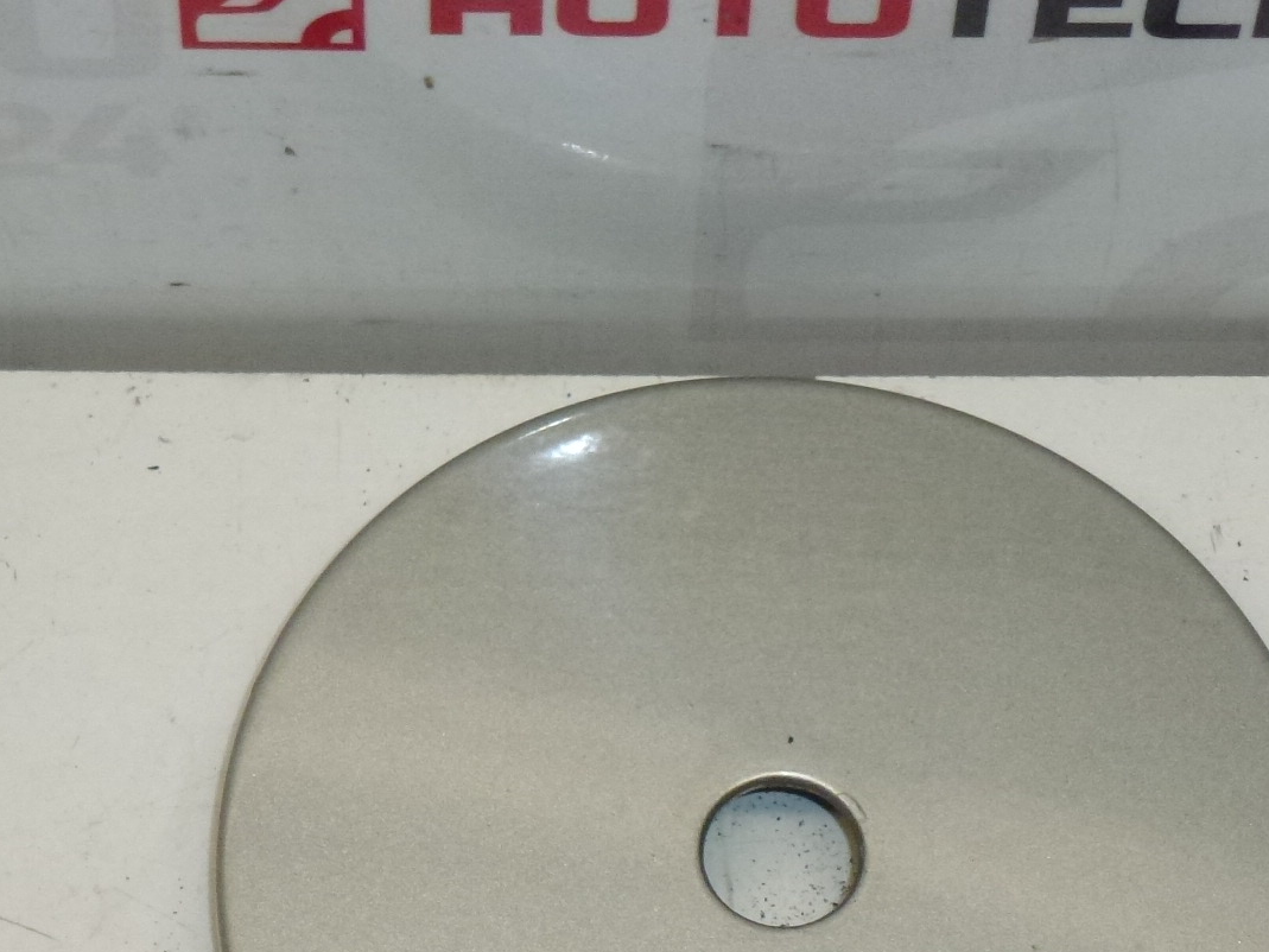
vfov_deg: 10.9
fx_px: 4986
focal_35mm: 136
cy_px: 712
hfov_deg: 14.5
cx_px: 805
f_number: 4.7
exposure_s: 1/250
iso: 400
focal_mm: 12.7
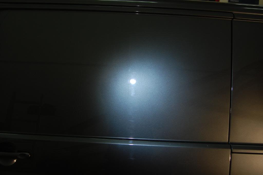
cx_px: 132
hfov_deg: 55.1
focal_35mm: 34
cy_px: 88
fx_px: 252
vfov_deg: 38.3
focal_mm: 23
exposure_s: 1/100
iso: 400
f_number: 5
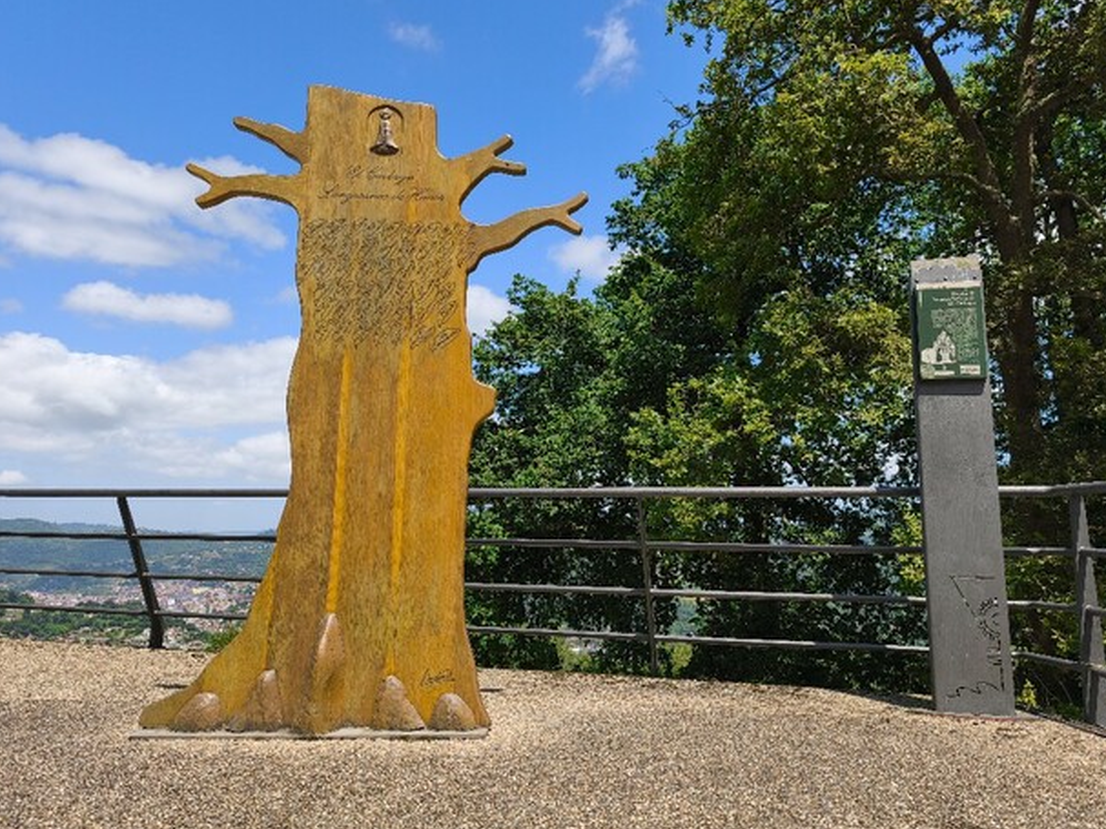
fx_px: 767
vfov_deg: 56.8
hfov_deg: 71.6
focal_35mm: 24
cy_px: 404
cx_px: 571
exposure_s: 1/2421
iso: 50
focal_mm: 6.57
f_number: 1.6
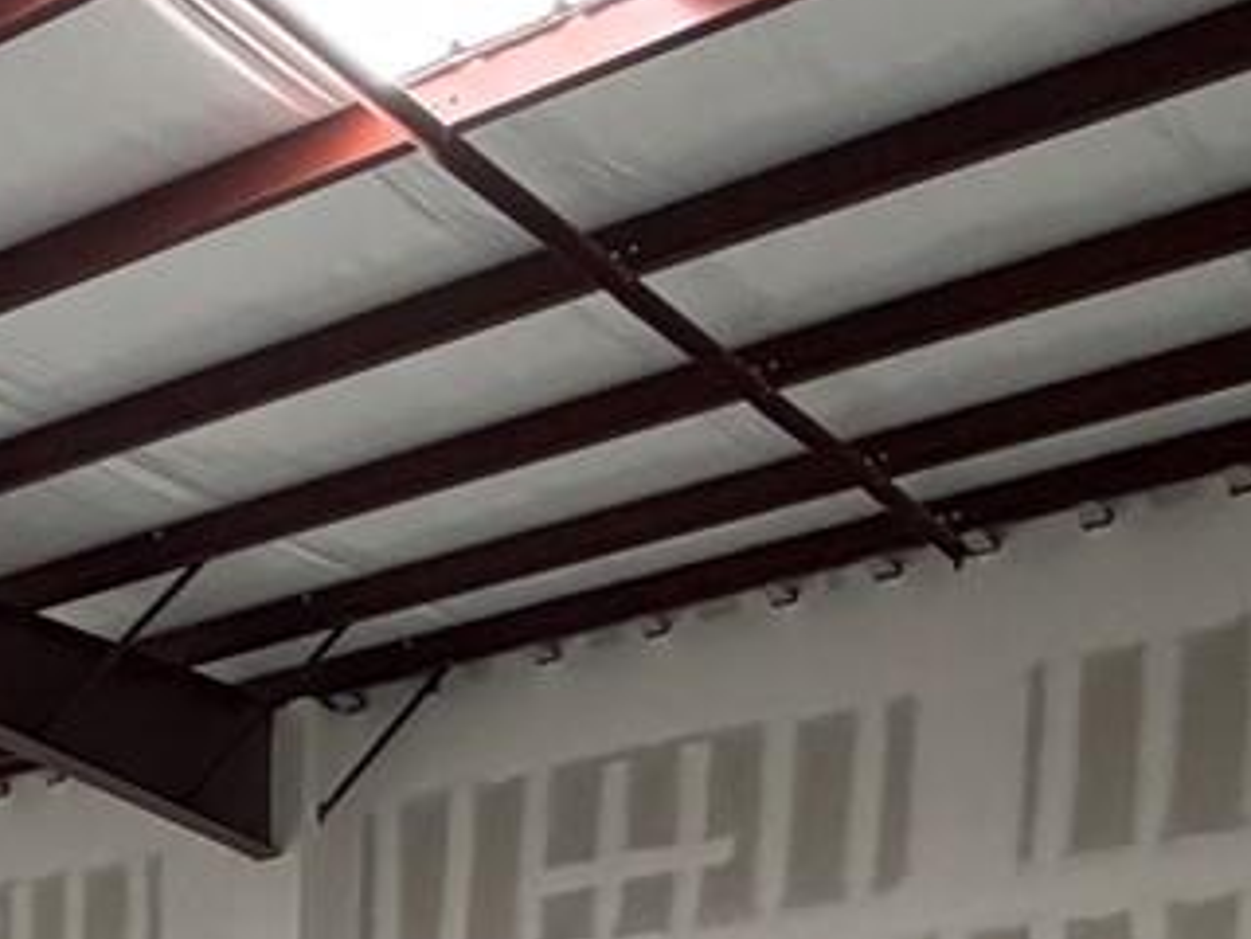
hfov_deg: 23.6
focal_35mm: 70
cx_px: -485
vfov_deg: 16.7
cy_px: 1784
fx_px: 2530
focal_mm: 2.22
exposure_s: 1/121
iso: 160
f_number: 2.2
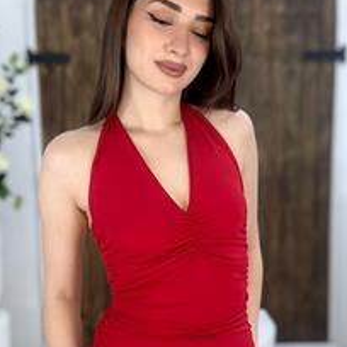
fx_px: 590
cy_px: 213
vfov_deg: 32.7
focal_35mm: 52
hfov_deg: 32.8
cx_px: 172
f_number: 1.9
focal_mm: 2.69
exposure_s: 1/100
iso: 40
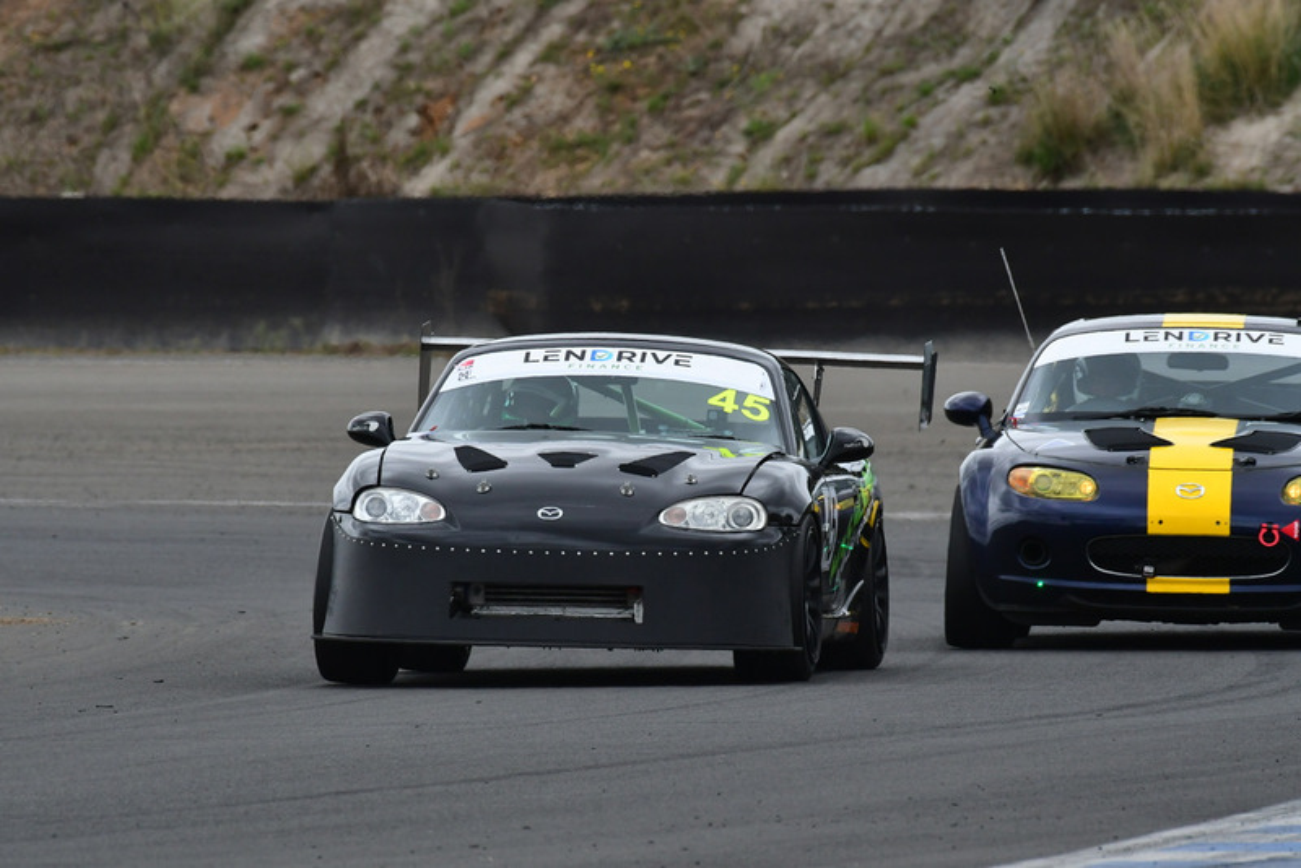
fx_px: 27112
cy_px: 434
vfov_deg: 1.8
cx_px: 650
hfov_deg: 2.7
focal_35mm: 750
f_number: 11
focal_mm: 500
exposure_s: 1/640
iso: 1000
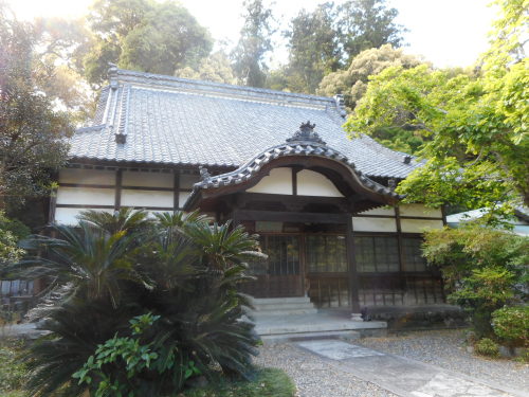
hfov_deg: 69.4
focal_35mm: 25
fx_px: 382
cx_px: 264
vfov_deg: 54.9
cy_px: 198
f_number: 3.7
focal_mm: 4.5
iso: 80
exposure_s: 1/40
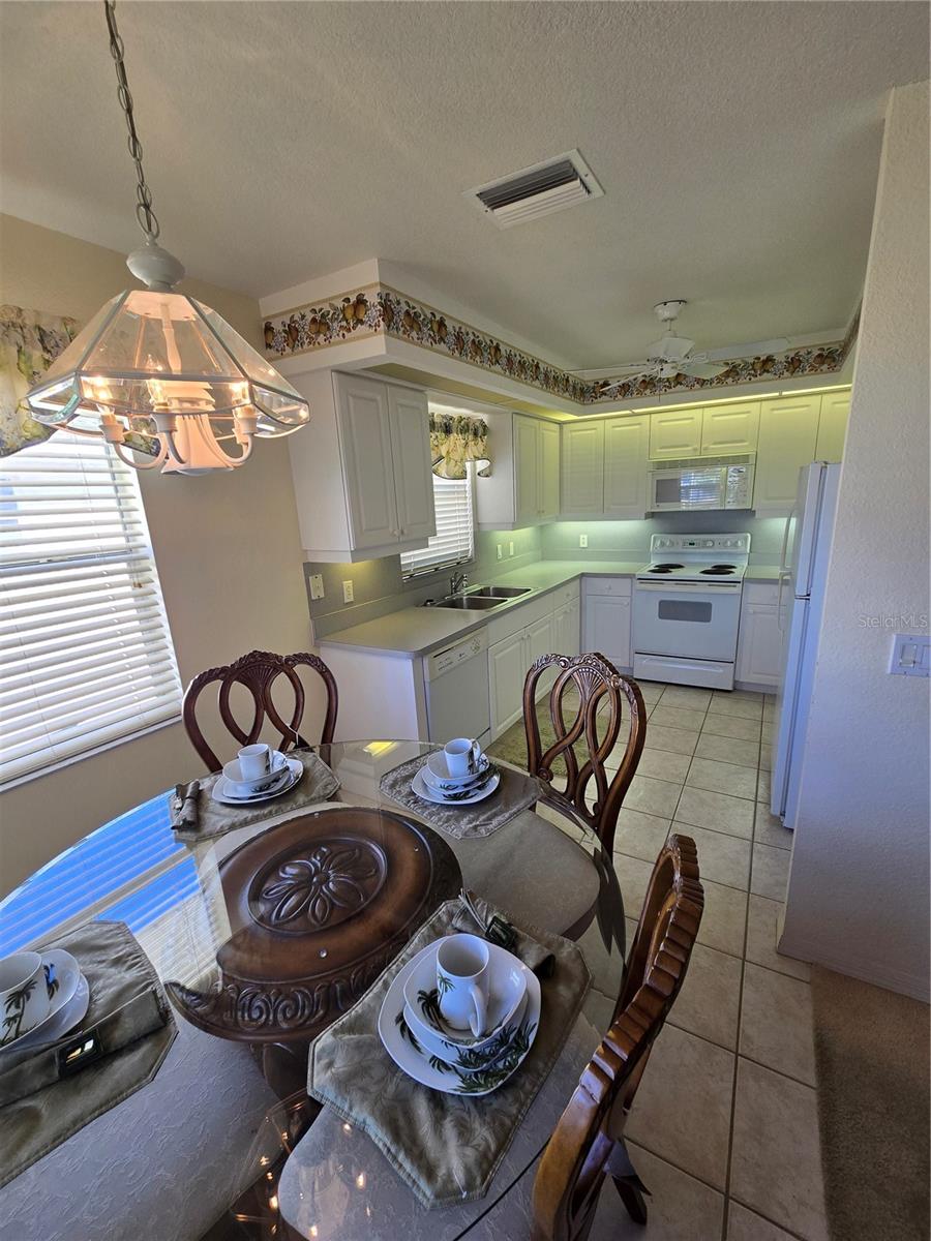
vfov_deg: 106.2
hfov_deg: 89.9
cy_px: 620
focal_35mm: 13
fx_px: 466
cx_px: 466
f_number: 2.2
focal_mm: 2.2
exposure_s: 1/120
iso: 64
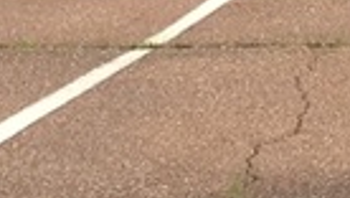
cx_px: 687
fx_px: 2044
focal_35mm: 220
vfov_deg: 5.3
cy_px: -363
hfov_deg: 9.2
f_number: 2.2
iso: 25
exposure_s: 1/2564
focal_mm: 4.15
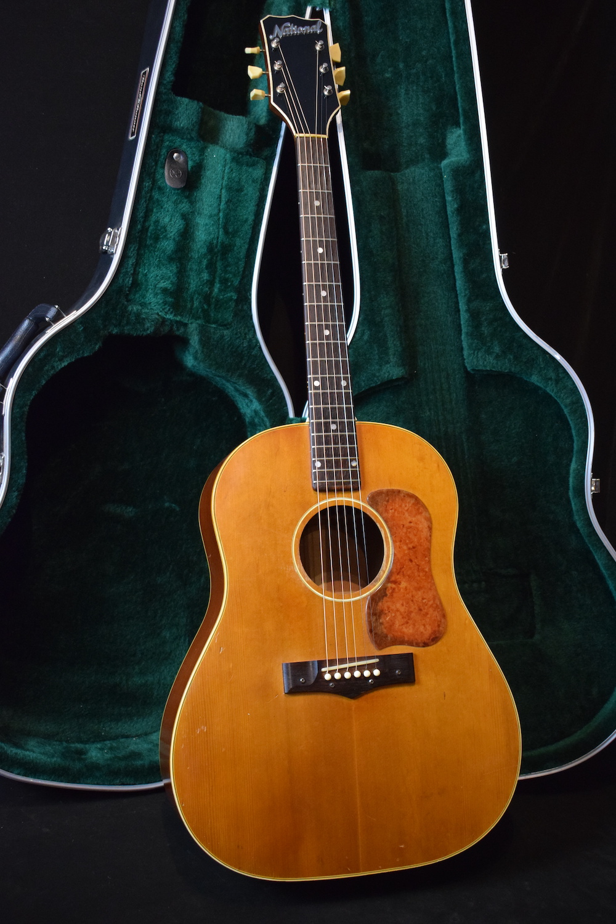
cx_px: 308
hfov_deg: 33.0
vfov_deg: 47.9
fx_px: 1039
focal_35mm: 40
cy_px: 462
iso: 2800
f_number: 4
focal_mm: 27
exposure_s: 1/60
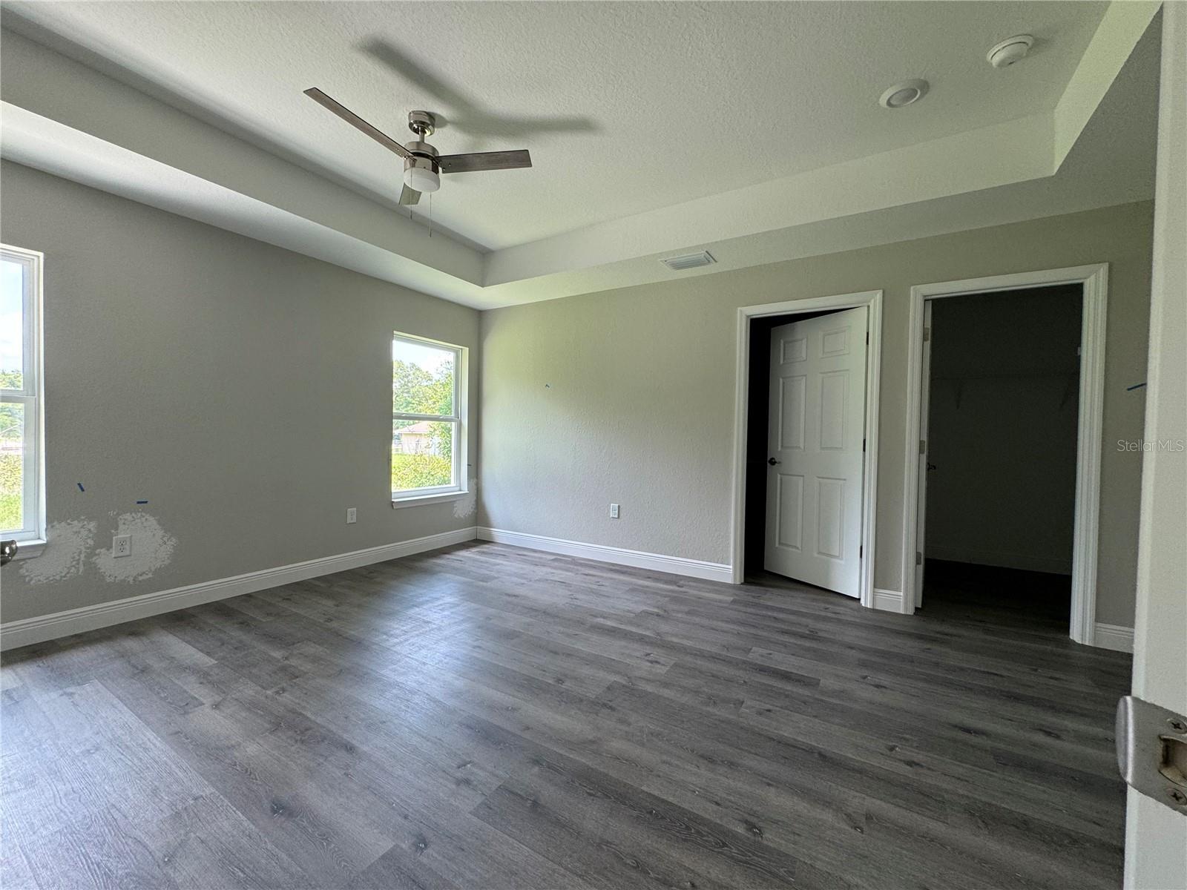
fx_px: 480
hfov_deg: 102.1
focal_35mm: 14
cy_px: 445
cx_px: 594
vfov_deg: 85.7
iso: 100
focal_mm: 2.22
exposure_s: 1/99
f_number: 2.2
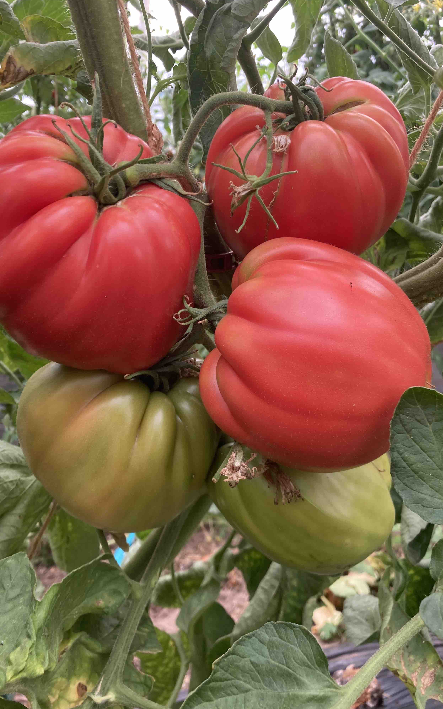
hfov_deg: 41.8
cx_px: 218
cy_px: 351
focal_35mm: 30
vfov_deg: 62.9
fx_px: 580
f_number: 1.8
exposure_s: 1/121
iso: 64
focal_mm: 3.99
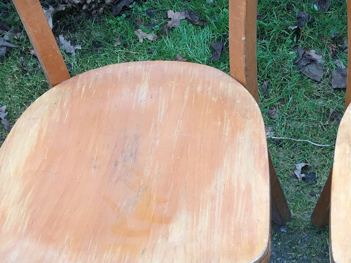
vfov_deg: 20.4
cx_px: 314
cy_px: 99
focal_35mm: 72
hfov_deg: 26.2
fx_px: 730
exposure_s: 1/100
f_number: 2.2
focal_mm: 4.15
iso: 32
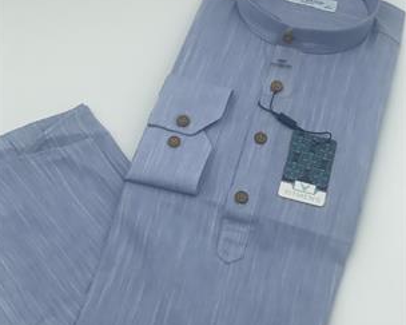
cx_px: 200
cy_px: 171
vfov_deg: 22.2
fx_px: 829
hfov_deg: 27.5
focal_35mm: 69
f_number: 2
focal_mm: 6
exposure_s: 1/320
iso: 32
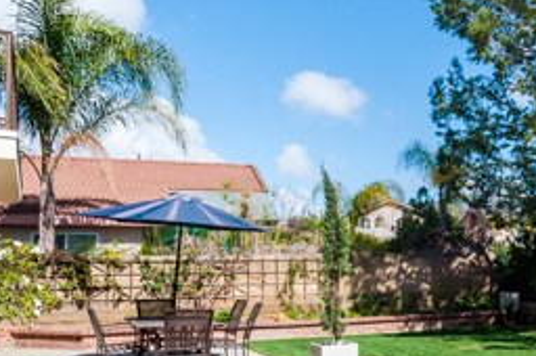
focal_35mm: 45
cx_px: 459
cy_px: 208
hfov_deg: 41.0
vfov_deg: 29.7
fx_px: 669
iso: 200
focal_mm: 12
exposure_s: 1/125
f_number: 14
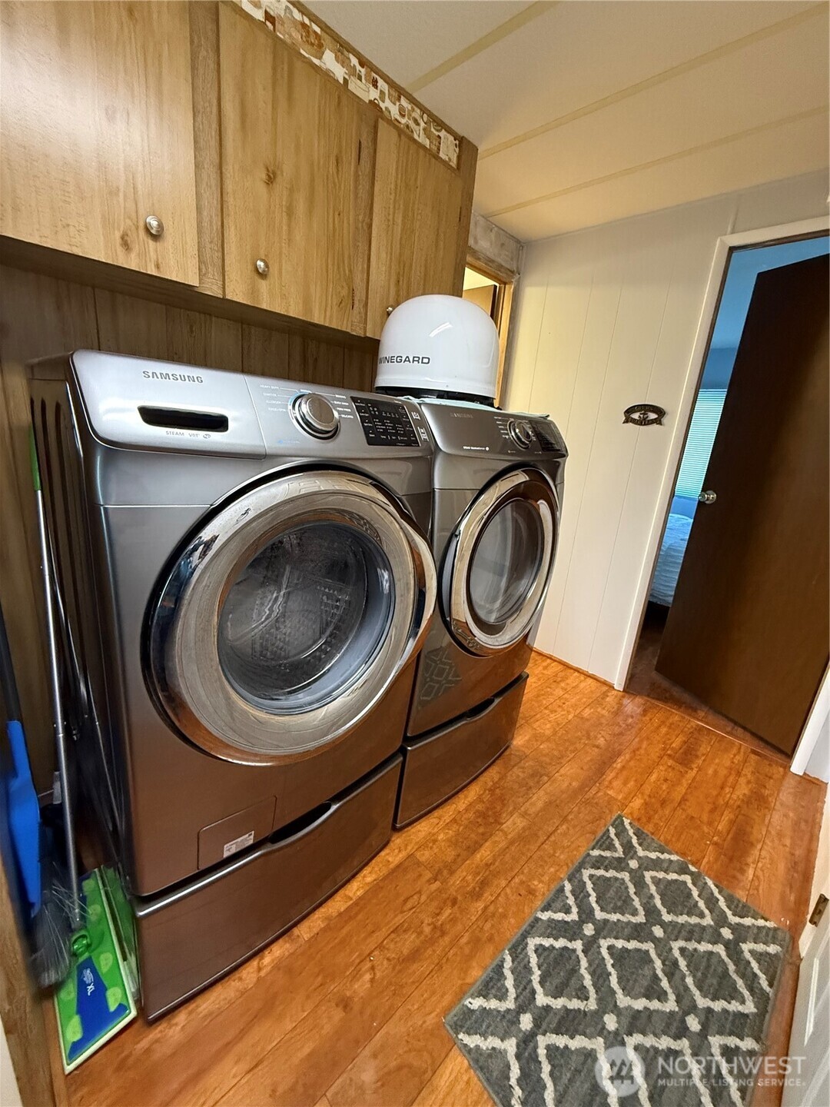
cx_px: 415
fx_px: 448
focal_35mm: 14
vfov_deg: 102.1
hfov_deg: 85.7
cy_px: 554
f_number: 2.2
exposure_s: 1/60
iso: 800
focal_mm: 2.22
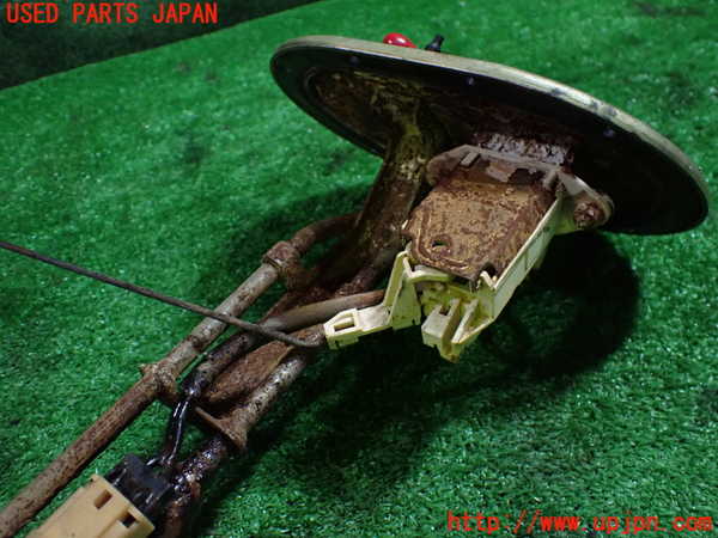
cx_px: 359
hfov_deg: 60.0
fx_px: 622
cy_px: 269
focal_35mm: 30
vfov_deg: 46.8
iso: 800
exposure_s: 1/125
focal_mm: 5.4
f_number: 2.3
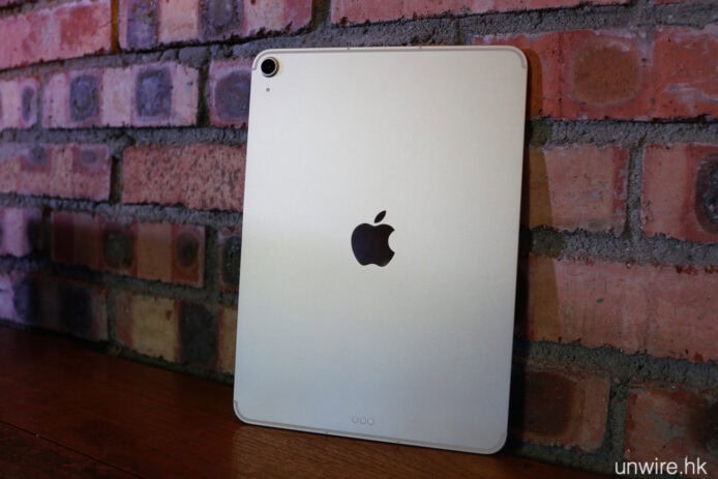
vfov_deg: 37.9
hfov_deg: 54.4
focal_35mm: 35
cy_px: 240
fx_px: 698
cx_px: 359
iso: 1600
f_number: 5.6
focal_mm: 35
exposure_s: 1/100
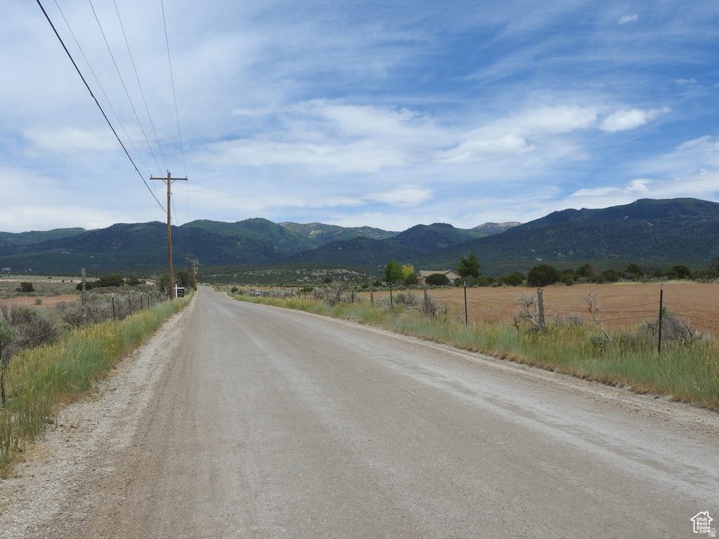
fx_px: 831
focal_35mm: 40
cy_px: 270
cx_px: 360
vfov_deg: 36.0
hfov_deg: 46.8
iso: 100
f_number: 3.8
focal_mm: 7.2
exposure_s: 1/2000
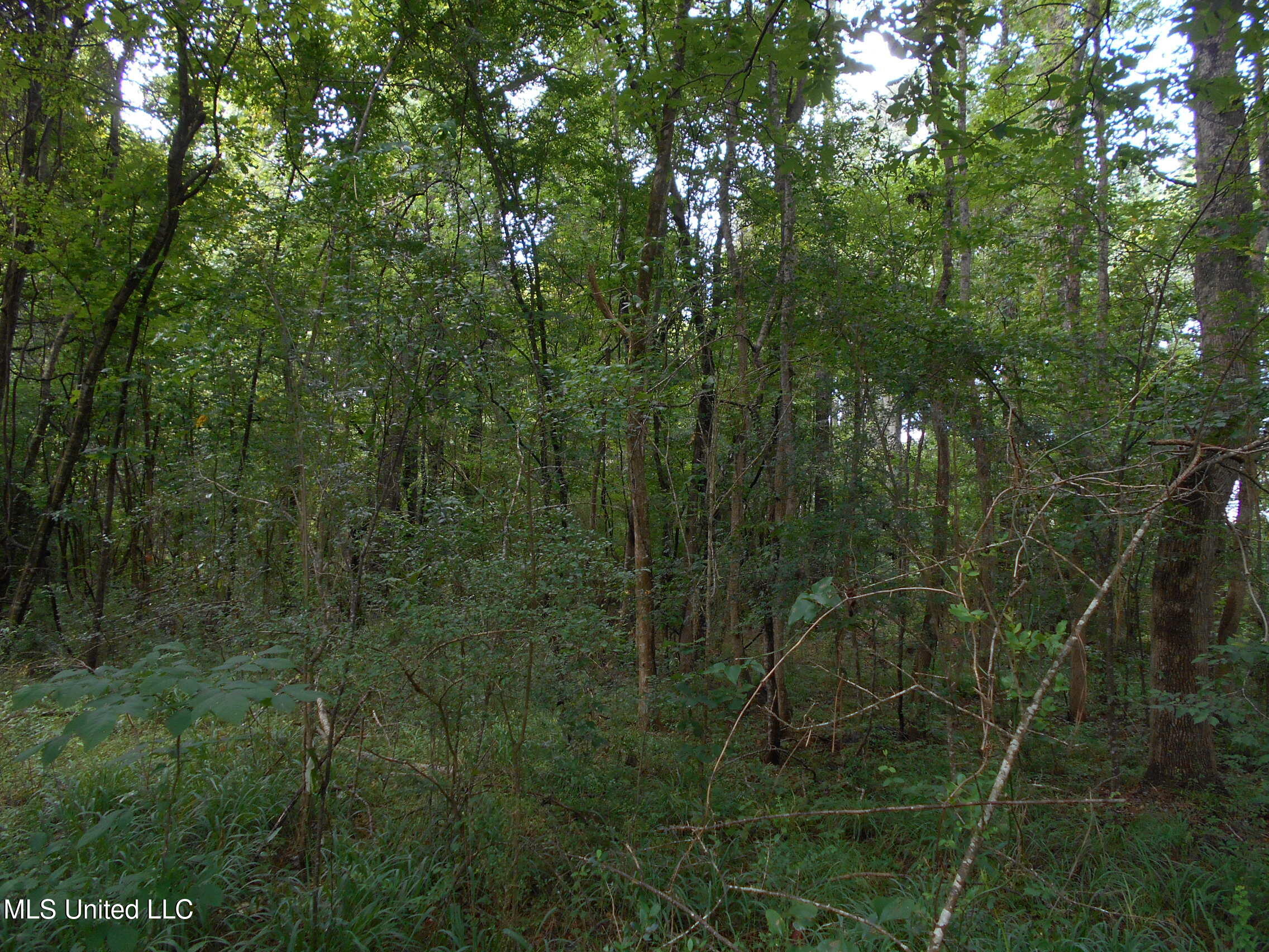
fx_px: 953
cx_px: 634
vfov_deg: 53.1
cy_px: 476
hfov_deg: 67.3
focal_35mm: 26
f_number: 3.2
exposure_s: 1/40
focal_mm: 4.6
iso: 80
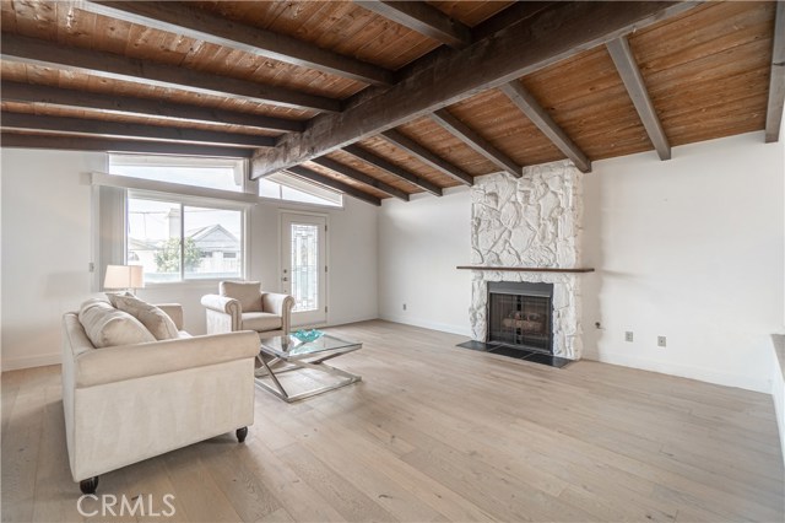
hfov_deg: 100.4
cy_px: 262
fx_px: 327
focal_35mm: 15
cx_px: 392
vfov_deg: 77.3
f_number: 7.1
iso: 100
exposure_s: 1/60
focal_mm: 10
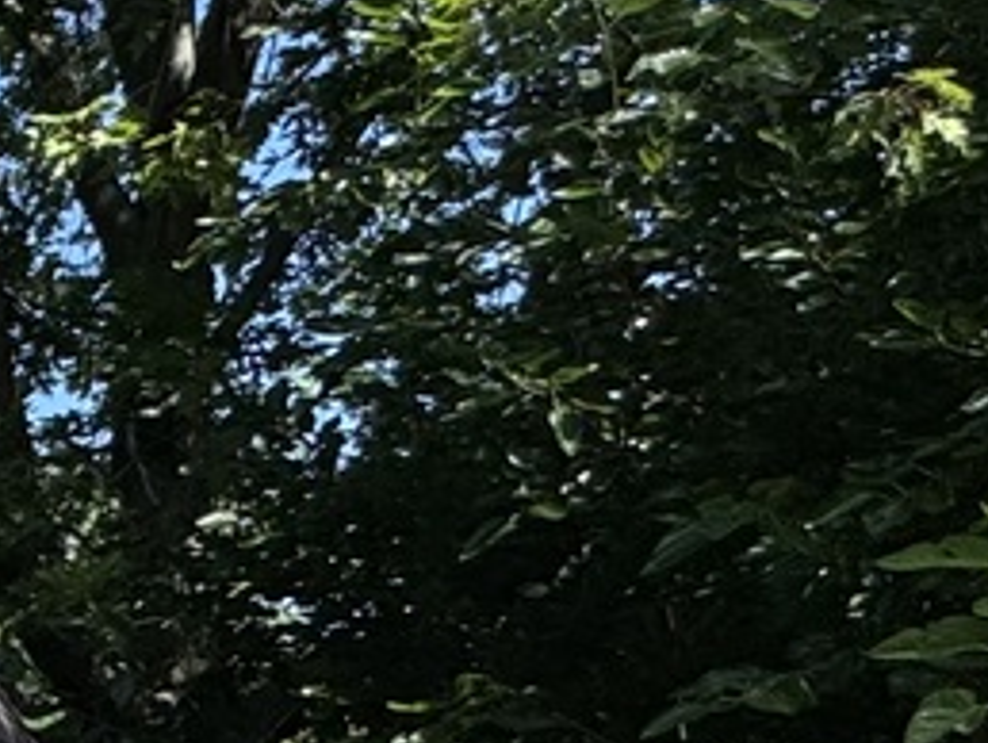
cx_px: -1233
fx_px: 2228
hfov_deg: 15.9
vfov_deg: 17.6
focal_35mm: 78
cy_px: 992
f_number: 2.2
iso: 50
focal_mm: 2.22
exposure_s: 1/1477
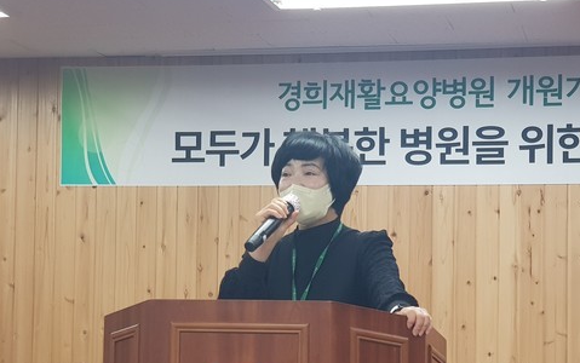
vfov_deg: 18.8
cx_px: 295
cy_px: 266
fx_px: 1091
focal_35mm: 69
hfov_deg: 29.8
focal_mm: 6
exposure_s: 1/30
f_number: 2.4
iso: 125
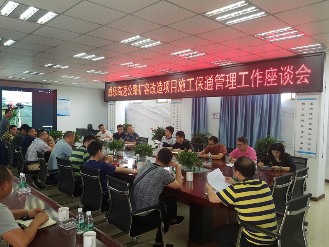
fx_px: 247
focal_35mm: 26
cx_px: 164
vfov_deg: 53.1
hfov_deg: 67.3
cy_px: 124
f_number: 1.7
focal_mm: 4.2
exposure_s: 1/50
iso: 80
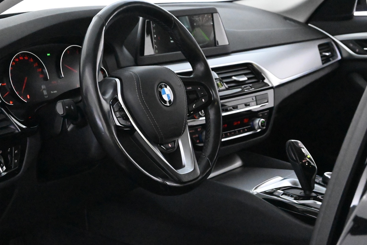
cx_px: 186
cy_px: 96
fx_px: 873
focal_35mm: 86
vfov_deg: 15.9
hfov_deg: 23.8
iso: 20000
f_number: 6
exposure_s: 1/80
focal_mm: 47
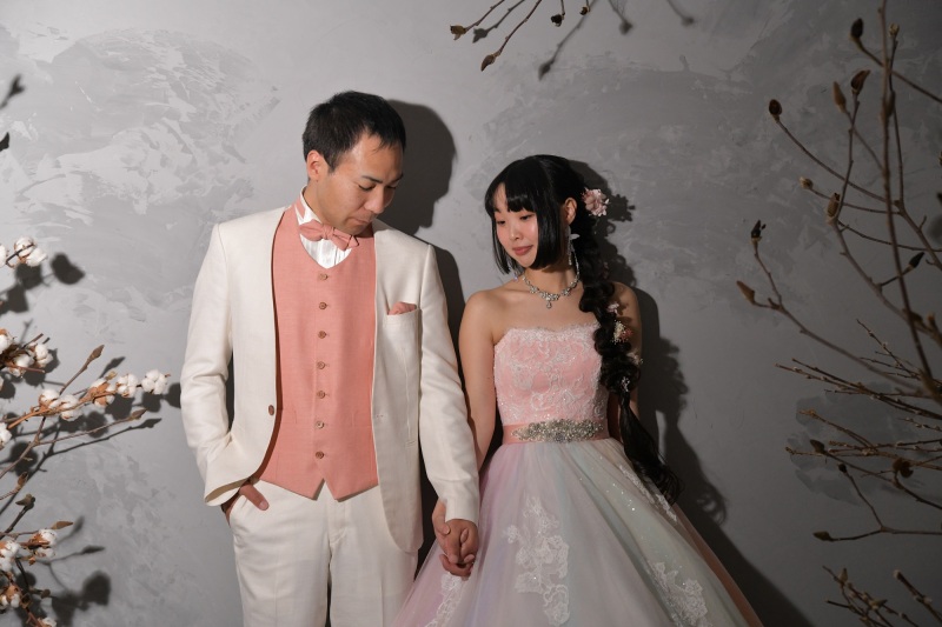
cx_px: 471
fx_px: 1465
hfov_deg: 35.6
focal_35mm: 56
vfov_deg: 24.2
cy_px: 314
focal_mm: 56
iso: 2000
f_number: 2.8
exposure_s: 1/40
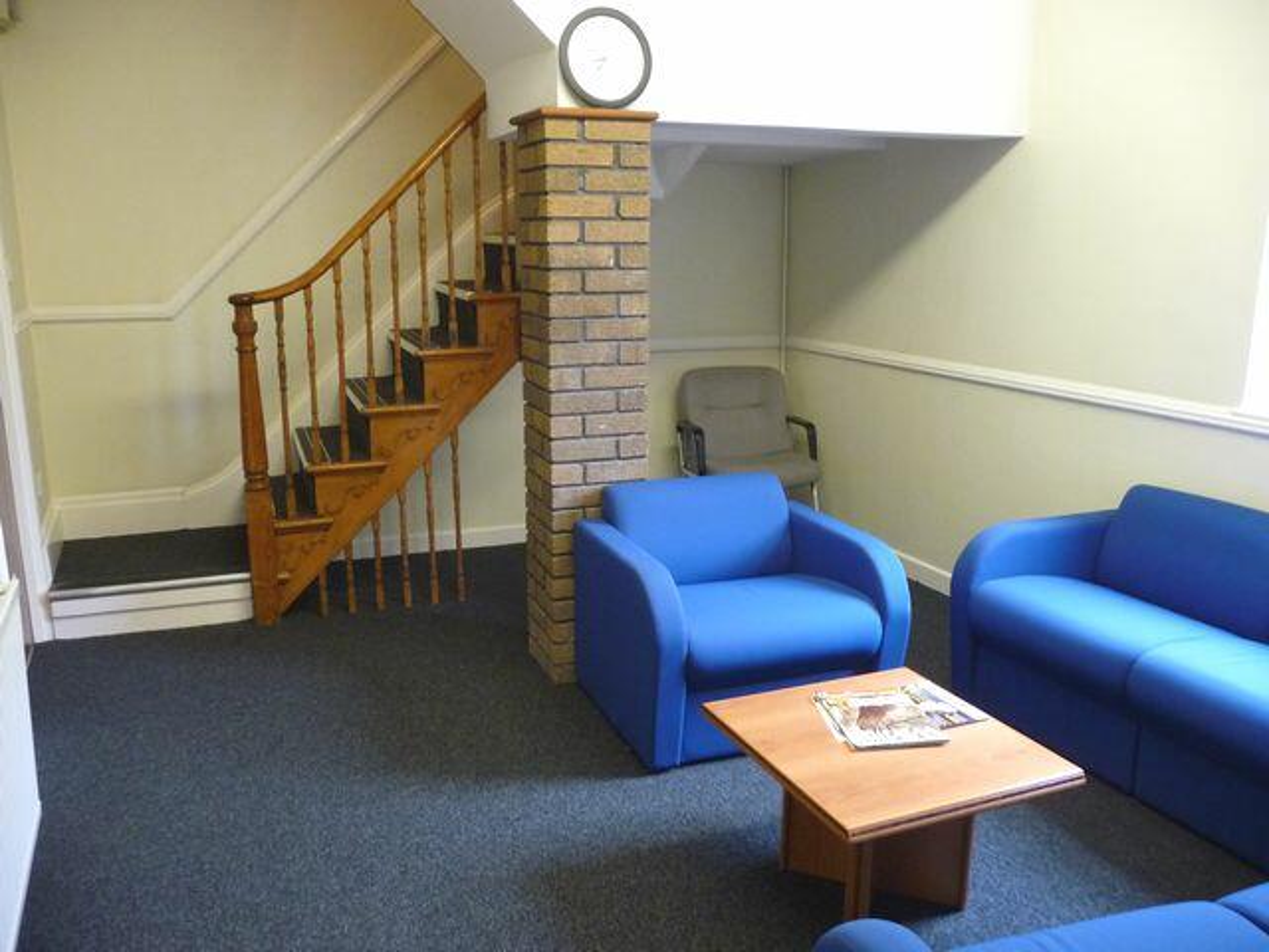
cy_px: 476
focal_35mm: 28
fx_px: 1026
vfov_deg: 49.7
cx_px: 634
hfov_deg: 63.4
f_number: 3.3
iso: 400
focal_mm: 4.7
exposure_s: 1/8
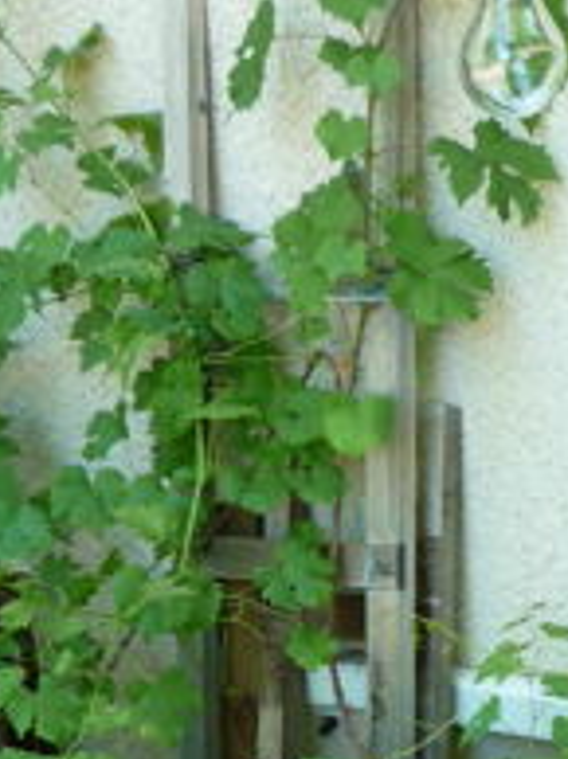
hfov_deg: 14.8
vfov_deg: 19.1
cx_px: 427
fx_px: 2171
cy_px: 810
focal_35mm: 99
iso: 100
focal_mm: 5.2
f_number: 3.3
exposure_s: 1/40
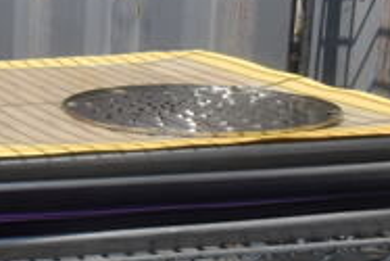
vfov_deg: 15.6
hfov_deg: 19.4
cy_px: 111
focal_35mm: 88
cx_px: -238
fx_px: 954
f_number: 9
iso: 200
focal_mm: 18
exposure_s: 1/800
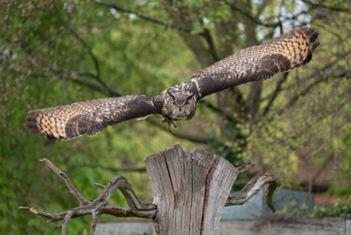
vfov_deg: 5.1
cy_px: 119
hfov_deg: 7.6
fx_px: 2653
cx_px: 173
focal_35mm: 272
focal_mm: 250
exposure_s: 1/2000
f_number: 5
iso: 2200
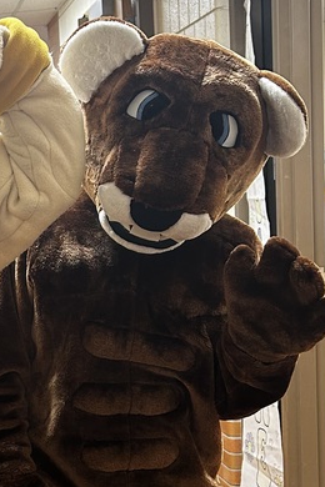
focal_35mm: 71
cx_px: -106
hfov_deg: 17.9
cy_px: 352
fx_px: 961
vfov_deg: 28.1
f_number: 1.5
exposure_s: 1/60
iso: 200
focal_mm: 5.7
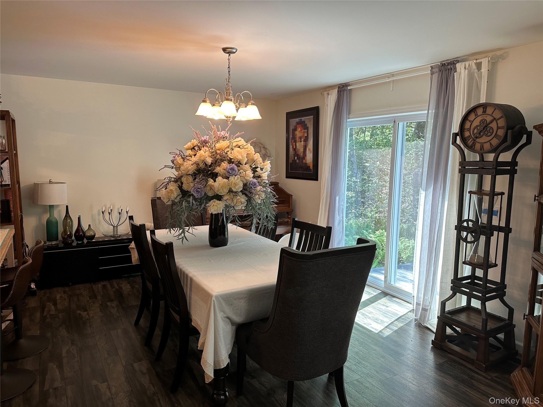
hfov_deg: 71.6
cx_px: 272
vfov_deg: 56.8
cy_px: 204
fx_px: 376
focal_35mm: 24
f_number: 1.78
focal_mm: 6.86
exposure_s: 1/120
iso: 125
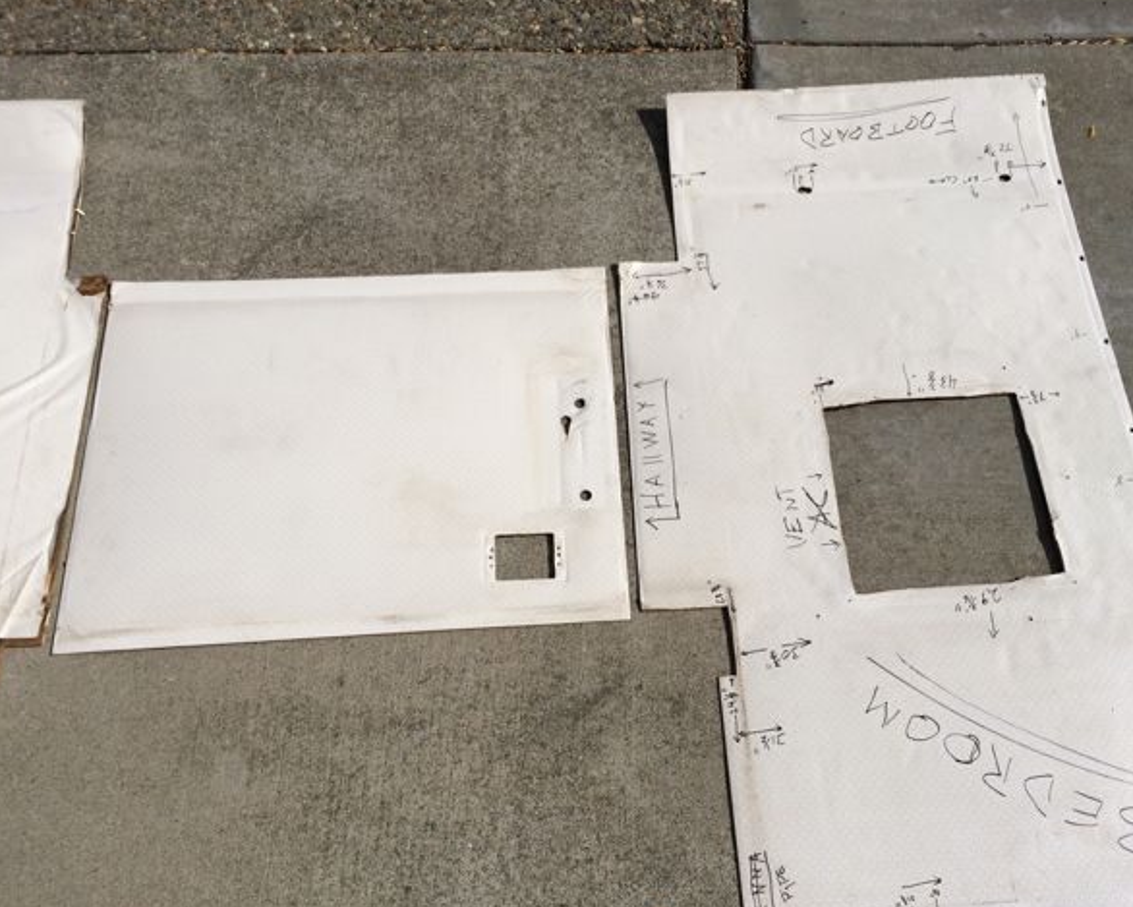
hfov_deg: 55.6
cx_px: 613
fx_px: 1073
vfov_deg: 45.8
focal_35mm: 32
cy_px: 451
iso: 40
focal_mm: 4.12
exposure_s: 1/6849
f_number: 2.2
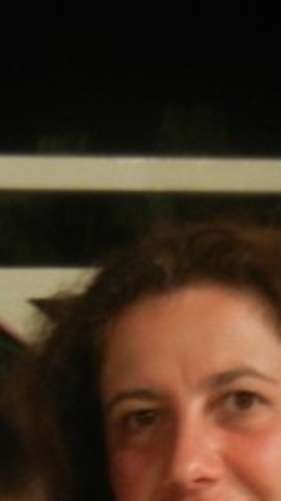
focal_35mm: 137
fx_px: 1817
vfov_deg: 15.3
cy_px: 556
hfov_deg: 8.8
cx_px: 76
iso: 400
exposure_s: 1
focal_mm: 5.4
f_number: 3.5
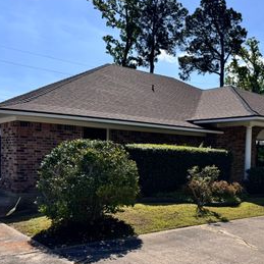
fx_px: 354
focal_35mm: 41
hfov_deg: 40.7
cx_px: 162
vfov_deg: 40.4
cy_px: 176
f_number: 1.78
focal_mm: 6.76
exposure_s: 1/5814
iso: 80
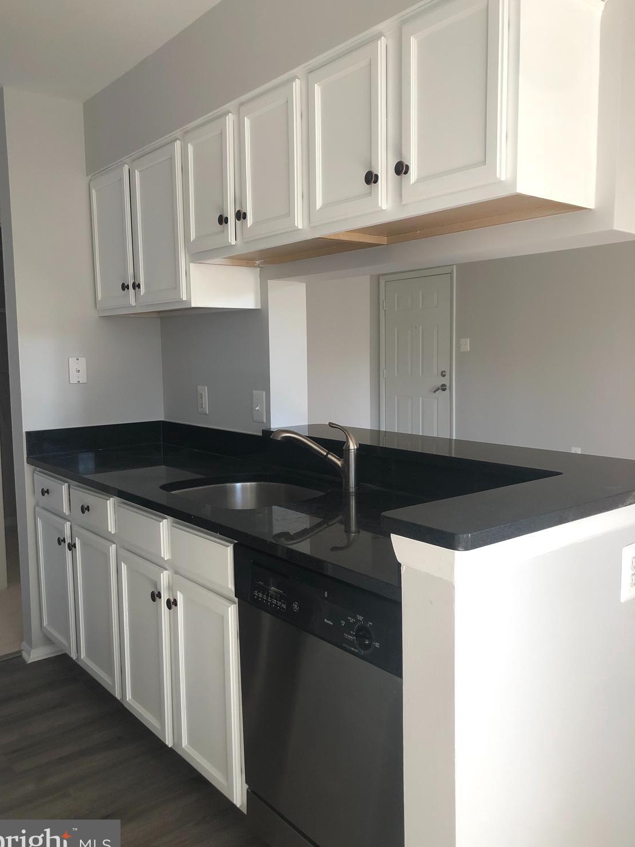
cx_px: 307
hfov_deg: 48.2
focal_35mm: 29
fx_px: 709
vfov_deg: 61.7
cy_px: 428
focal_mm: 3.99
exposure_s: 1/30
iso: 40
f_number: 1.8
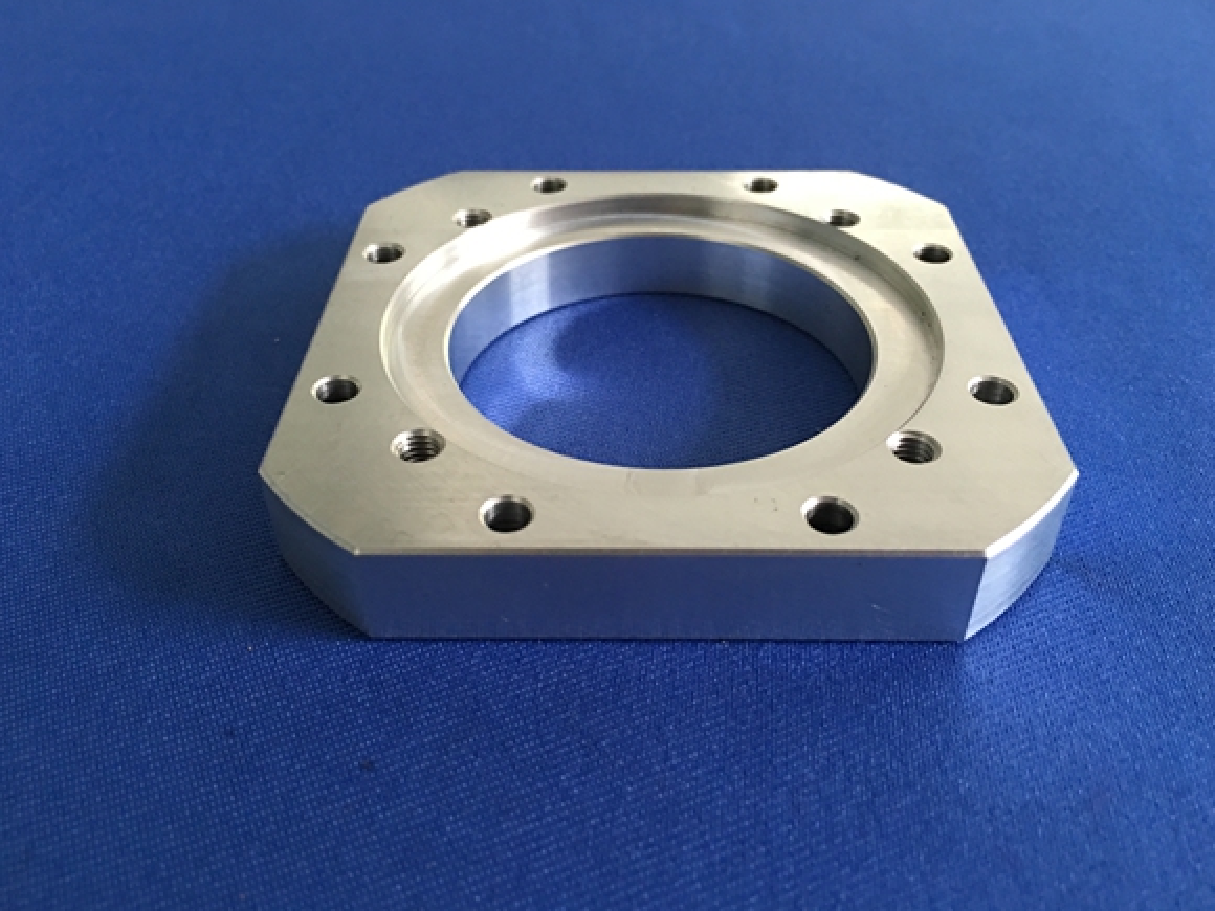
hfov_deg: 60.0
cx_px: 620
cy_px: 452
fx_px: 1053
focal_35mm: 30
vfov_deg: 46.8
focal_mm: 4.15
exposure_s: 1/8
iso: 100
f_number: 2.2
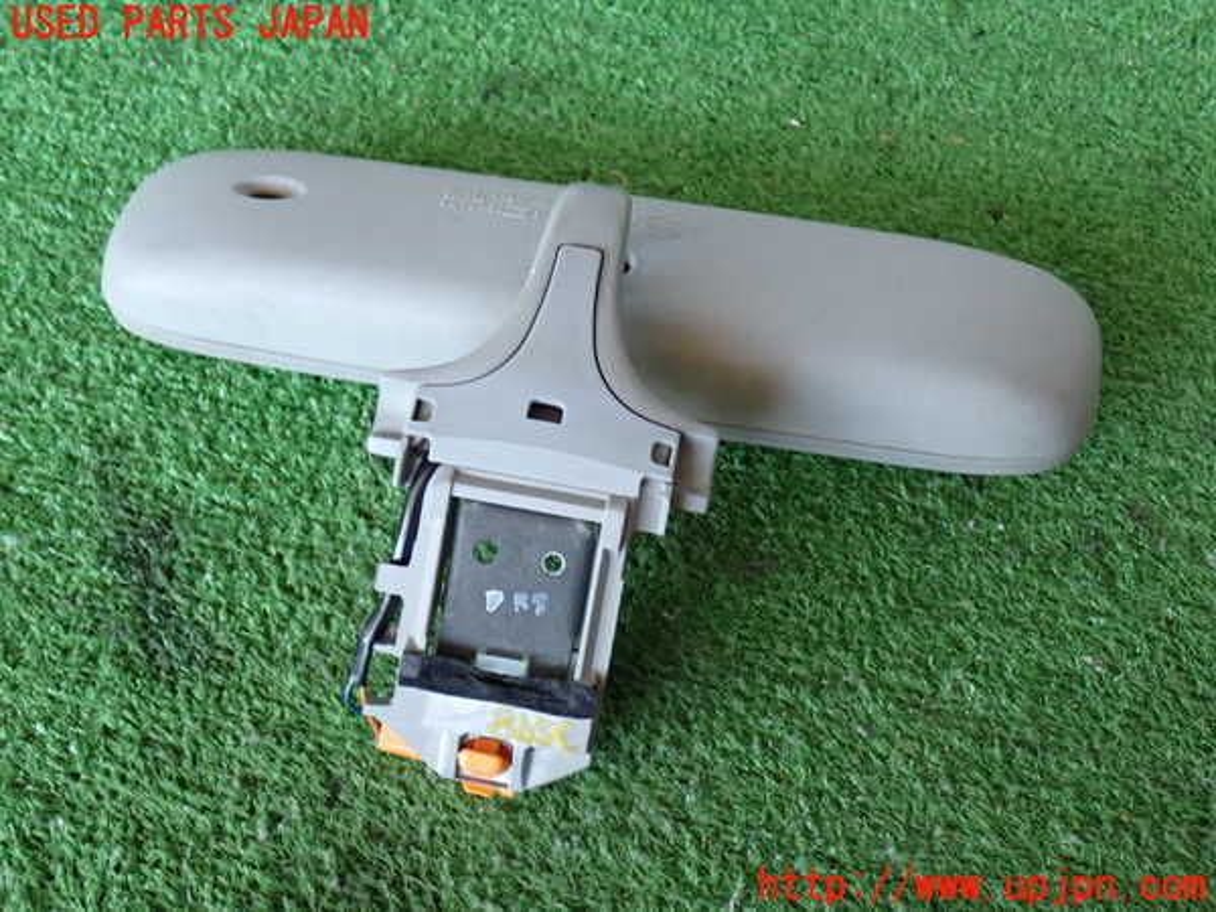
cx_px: 608
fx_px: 1335
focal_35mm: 38
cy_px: 456
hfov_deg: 49.0
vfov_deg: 37.7
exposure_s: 1/40
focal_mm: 6.83
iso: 250
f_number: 2.7
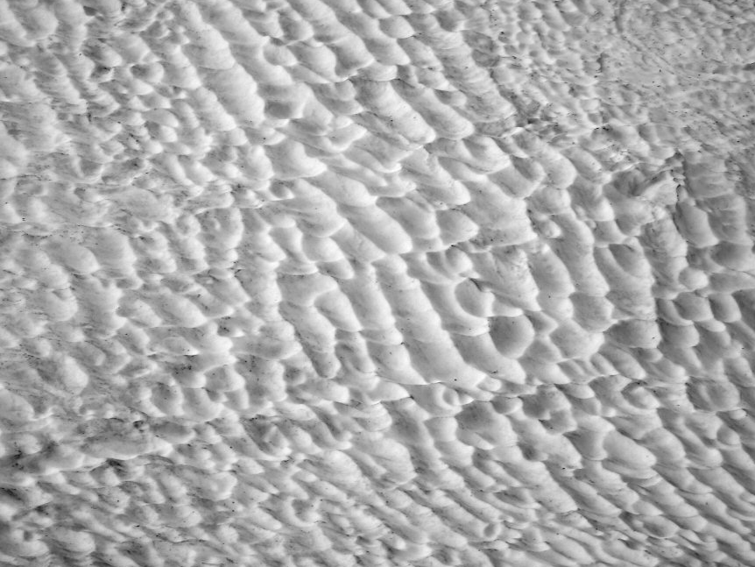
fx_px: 2531
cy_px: 270
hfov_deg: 17.0
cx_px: 333
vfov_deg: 12.8
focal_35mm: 116
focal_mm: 18
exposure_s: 1/320
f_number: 4.9
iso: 100
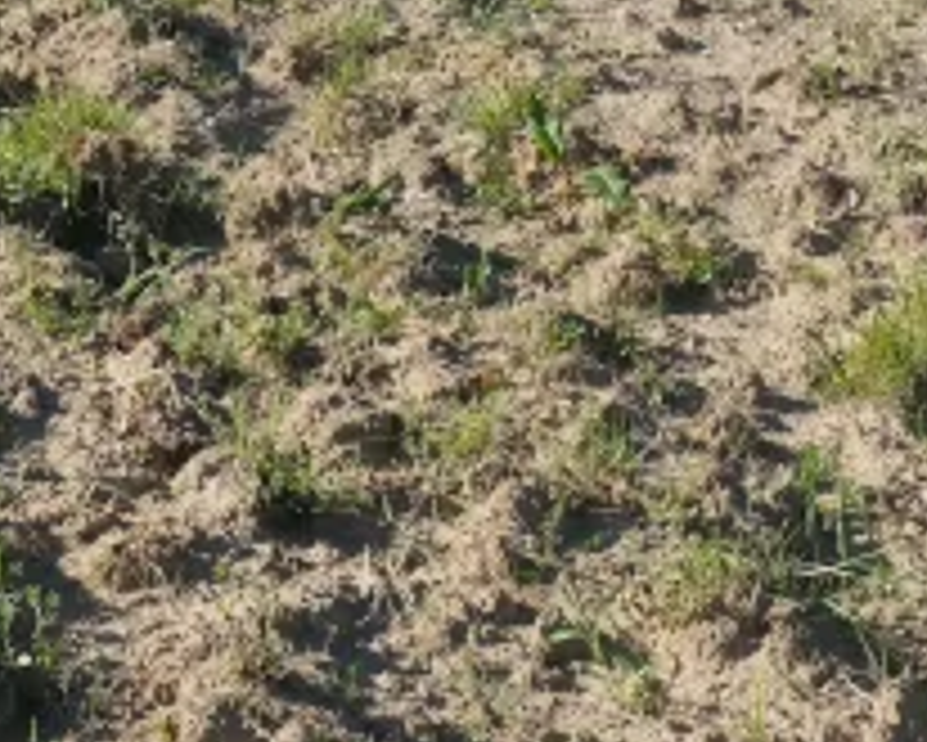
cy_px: -452
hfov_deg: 12.8
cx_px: 333
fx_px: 4117
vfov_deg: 9.9
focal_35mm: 150
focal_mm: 22.3
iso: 320
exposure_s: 1/420
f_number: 8
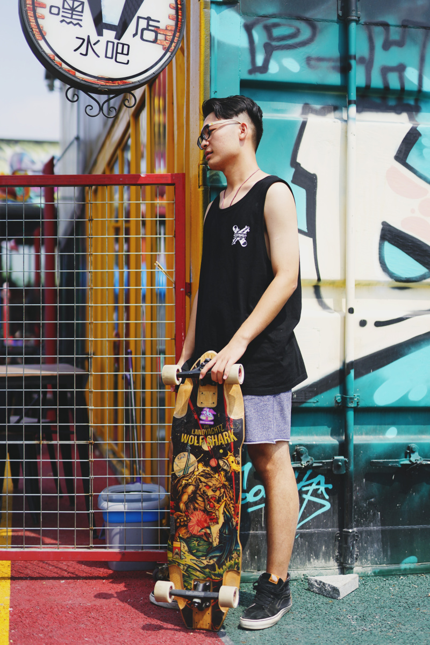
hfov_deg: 27.0
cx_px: 215
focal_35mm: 50
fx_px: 896
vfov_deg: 39.6
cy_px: 322
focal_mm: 50
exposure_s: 1/3200
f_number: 1.4
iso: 50
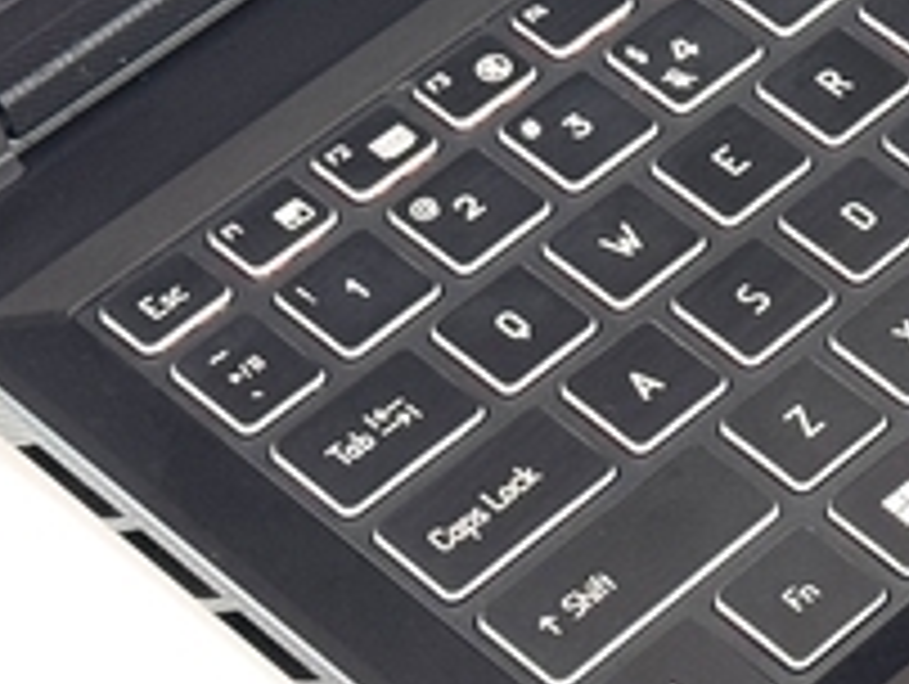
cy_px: 162
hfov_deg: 10.1
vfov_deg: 7.8
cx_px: 1328
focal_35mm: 190
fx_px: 4995
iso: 64
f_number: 1.78
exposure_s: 1/50
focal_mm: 6.76
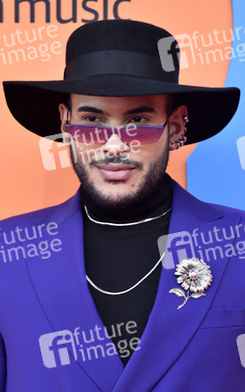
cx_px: 119
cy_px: 196
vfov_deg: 10.2
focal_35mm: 205
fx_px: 2191
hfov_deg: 6.4
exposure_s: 1/250
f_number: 4.5
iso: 1250
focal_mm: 200
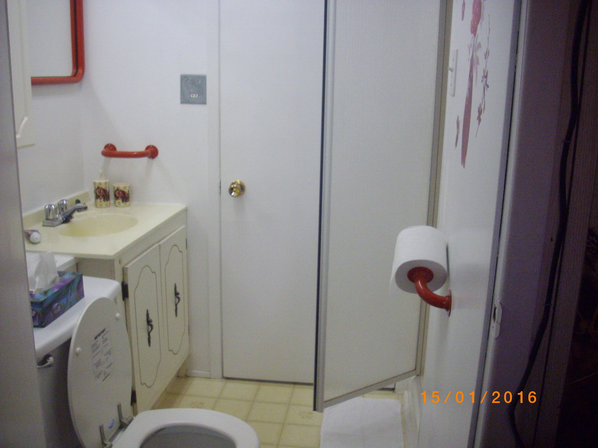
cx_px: 299
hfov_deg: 50.1
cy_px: 224
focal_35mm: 37
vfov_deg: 38.7
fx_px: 639
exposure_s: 1/50
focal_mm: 6.2
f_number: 2.8
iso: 334
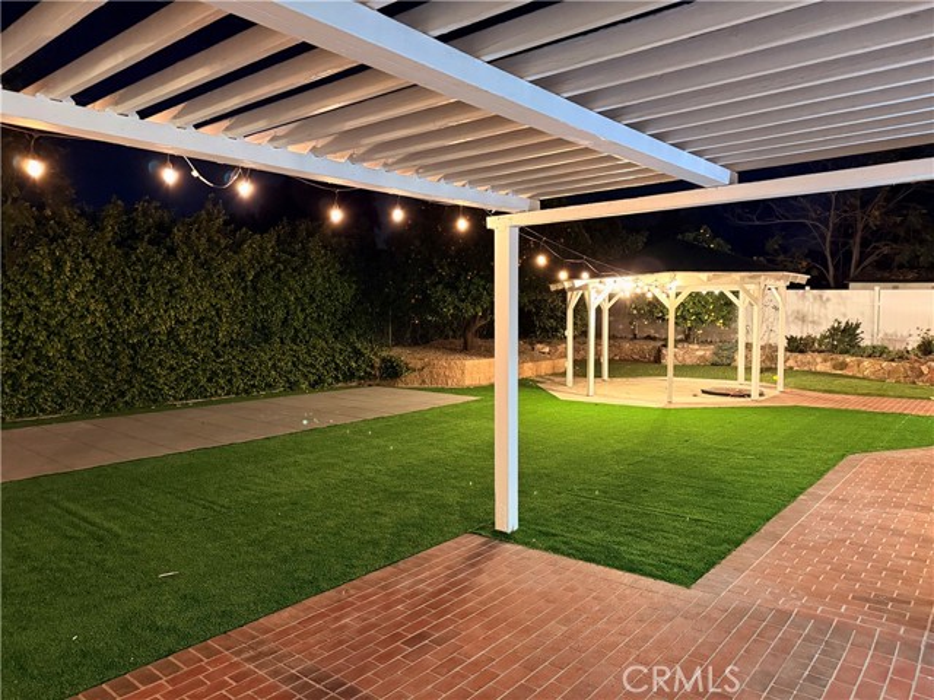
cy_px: 350
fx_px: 648
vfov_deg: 56.8
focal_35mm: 24
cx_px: 467
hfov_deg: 71.6
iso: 800
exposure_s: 1/30
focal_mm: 6.76
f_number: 1.78
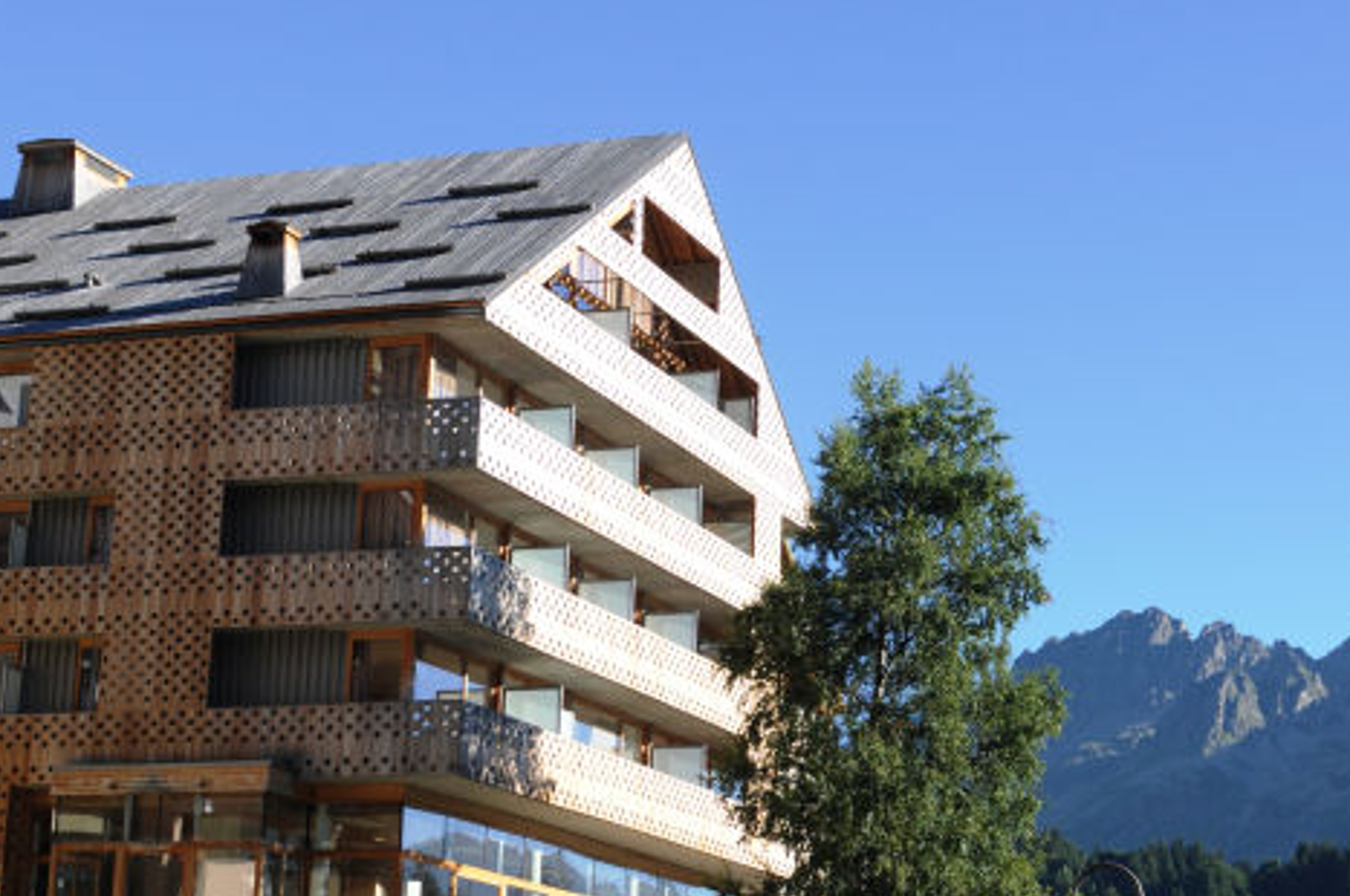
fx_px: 2949
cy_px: 426
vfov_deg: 17.3
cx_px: 902
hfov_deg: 25.6
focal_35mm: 79
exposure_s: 1/250
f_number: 8
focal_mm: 35
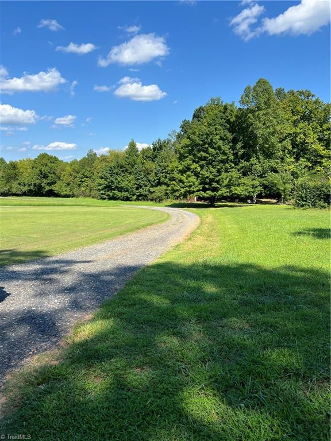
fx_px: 331
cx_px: 166
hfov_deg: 53.1
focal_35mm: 26
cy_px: 220
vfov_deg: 67.3
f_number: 1.5
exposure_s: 1/2915
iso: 50
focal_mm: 5.7
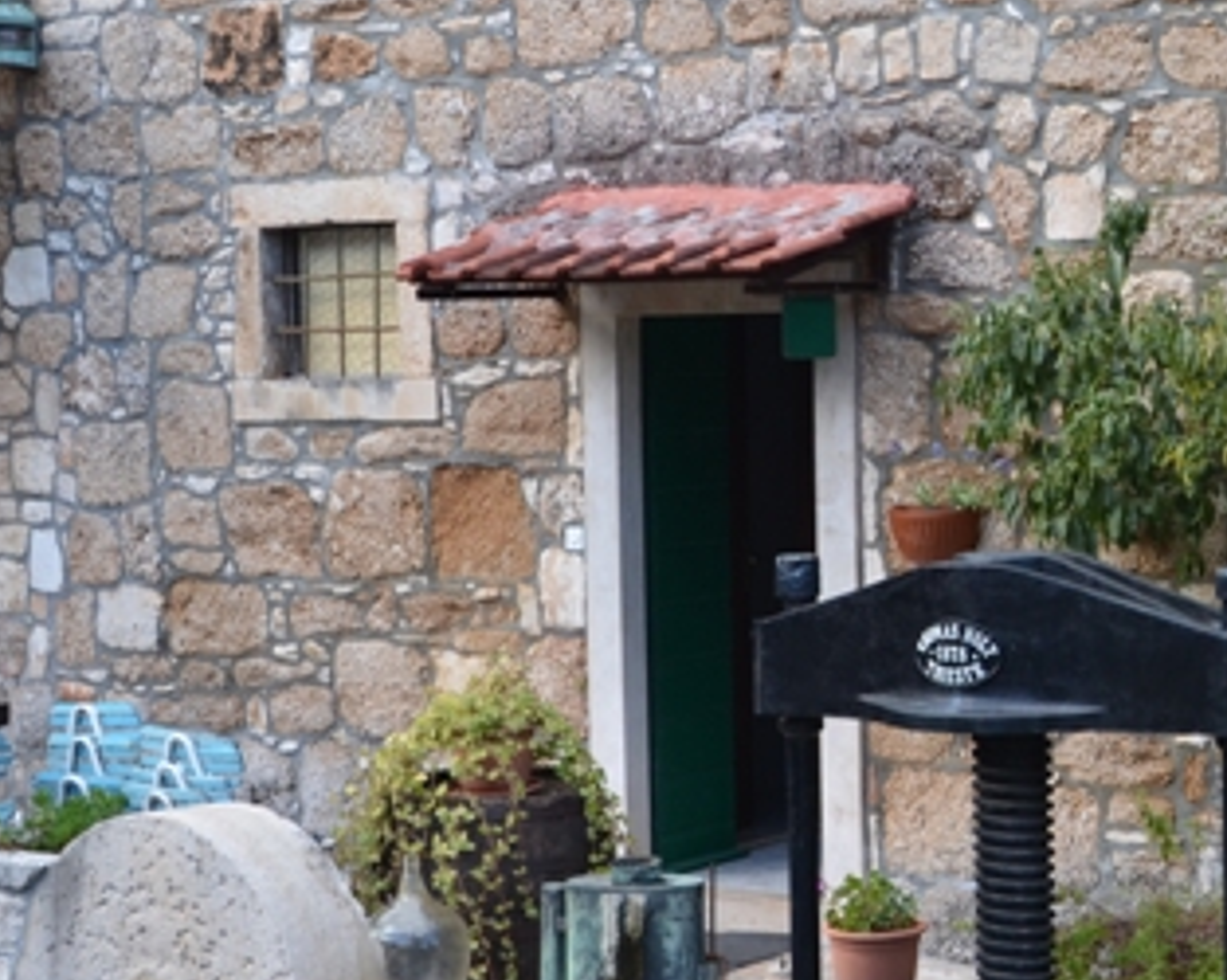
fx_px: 2867
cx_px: 1215
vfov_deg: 19.4
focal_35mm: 79
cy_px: 478
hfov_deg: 23.2
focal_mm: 22
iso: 360
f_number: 5.6
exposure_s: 1/125
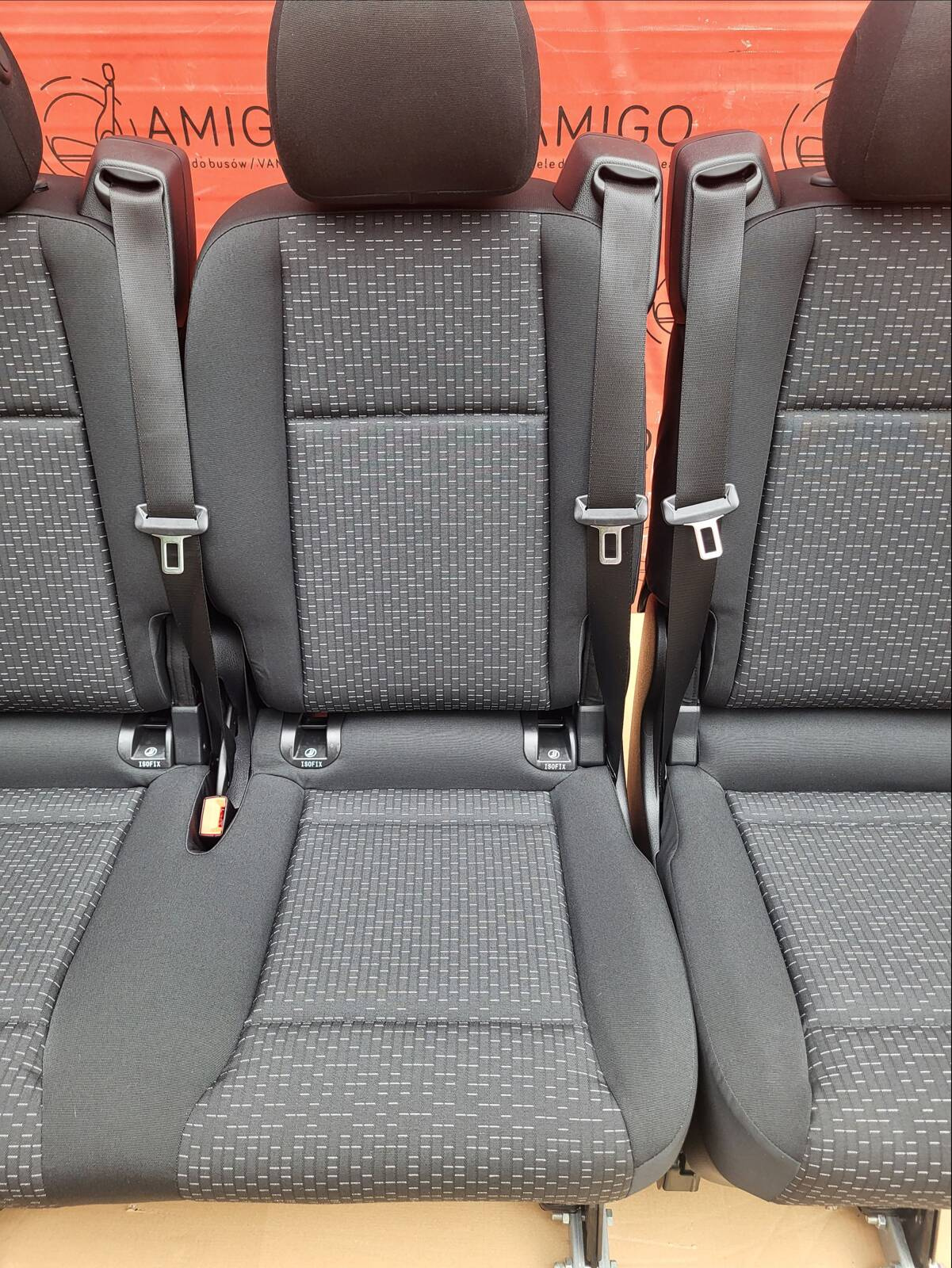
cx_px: 476
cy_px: 634
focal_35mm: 26
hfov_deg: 53.1
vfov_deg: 67.3
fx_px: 953
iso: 125
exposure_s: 1/100
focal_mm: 5.4
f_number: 1.8
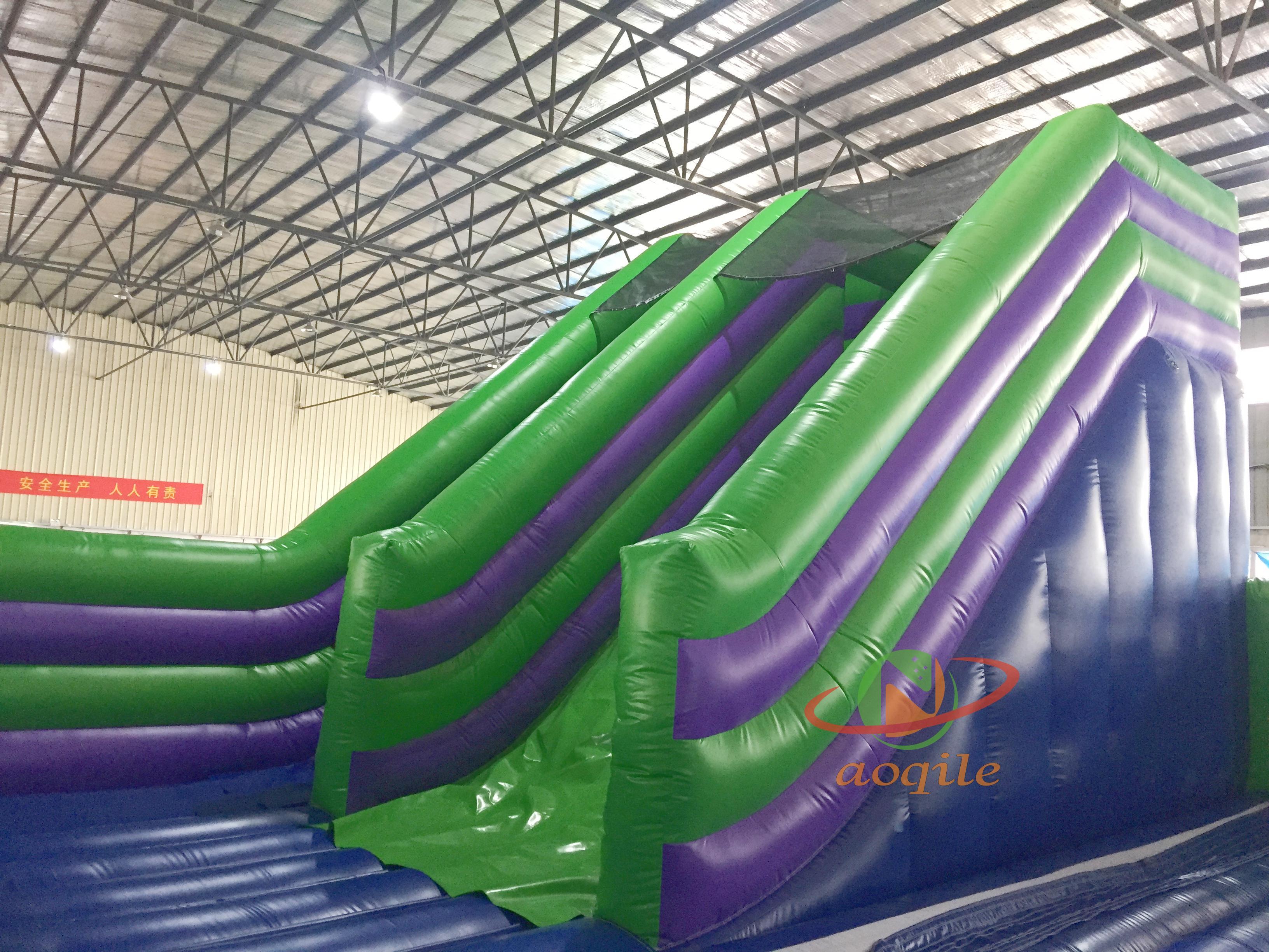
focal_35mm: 29
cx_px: 634
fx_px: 1063
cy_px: 476
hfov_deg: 61.7
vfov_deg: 48.2
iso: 250
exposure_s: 1/33
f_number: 2.2
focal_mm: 4.15
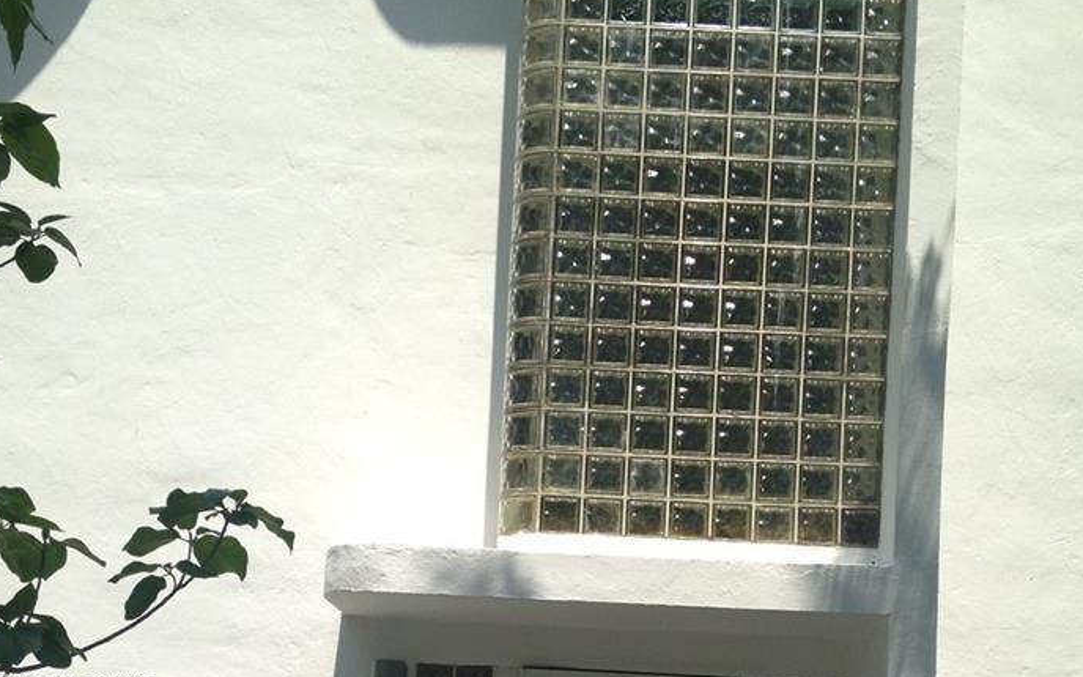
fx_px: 1800
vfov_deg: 20.6
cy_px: 683
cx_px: 575
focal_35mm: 61
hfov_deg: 33.5
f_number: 2.4
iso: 50
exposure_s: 1/1393
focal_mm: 4.12
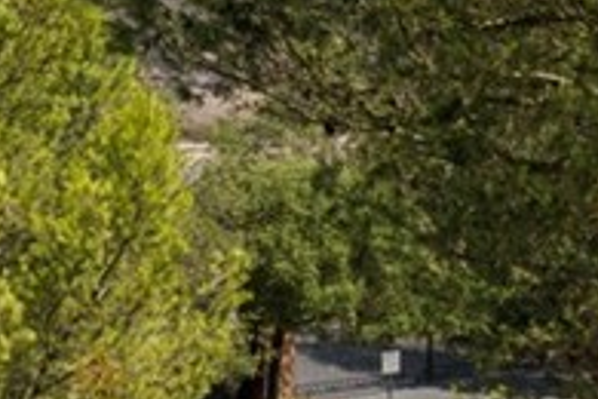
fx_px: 3222
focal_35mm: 194
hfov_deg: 10.2
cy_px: -265
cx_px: -356
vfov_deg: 6.9
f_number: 11
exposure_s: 1/250
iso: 100
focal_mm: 37
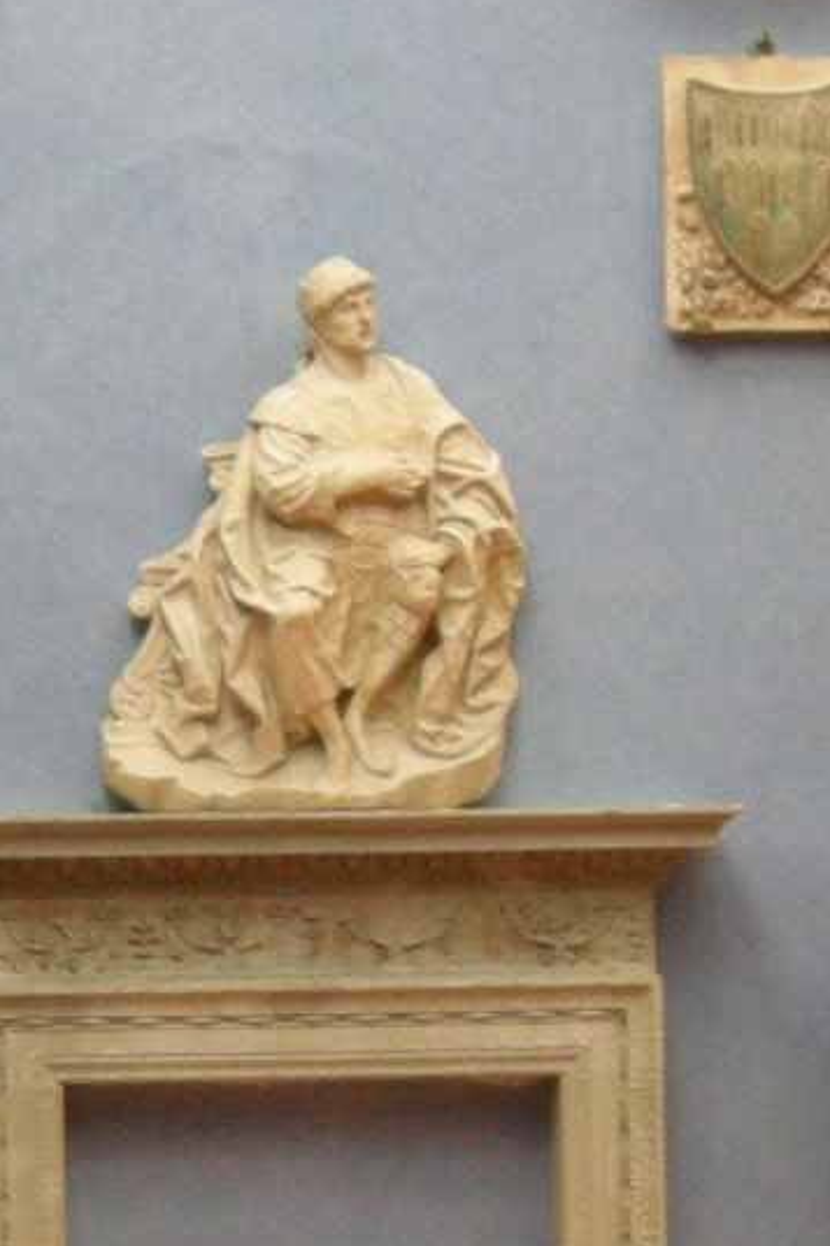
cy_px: 1160
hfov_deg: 9.5
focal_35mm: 143
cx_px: -21
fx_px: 4948
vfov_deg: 14.2
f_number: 2.7
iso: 240
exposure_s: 1/66
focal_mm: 7.5
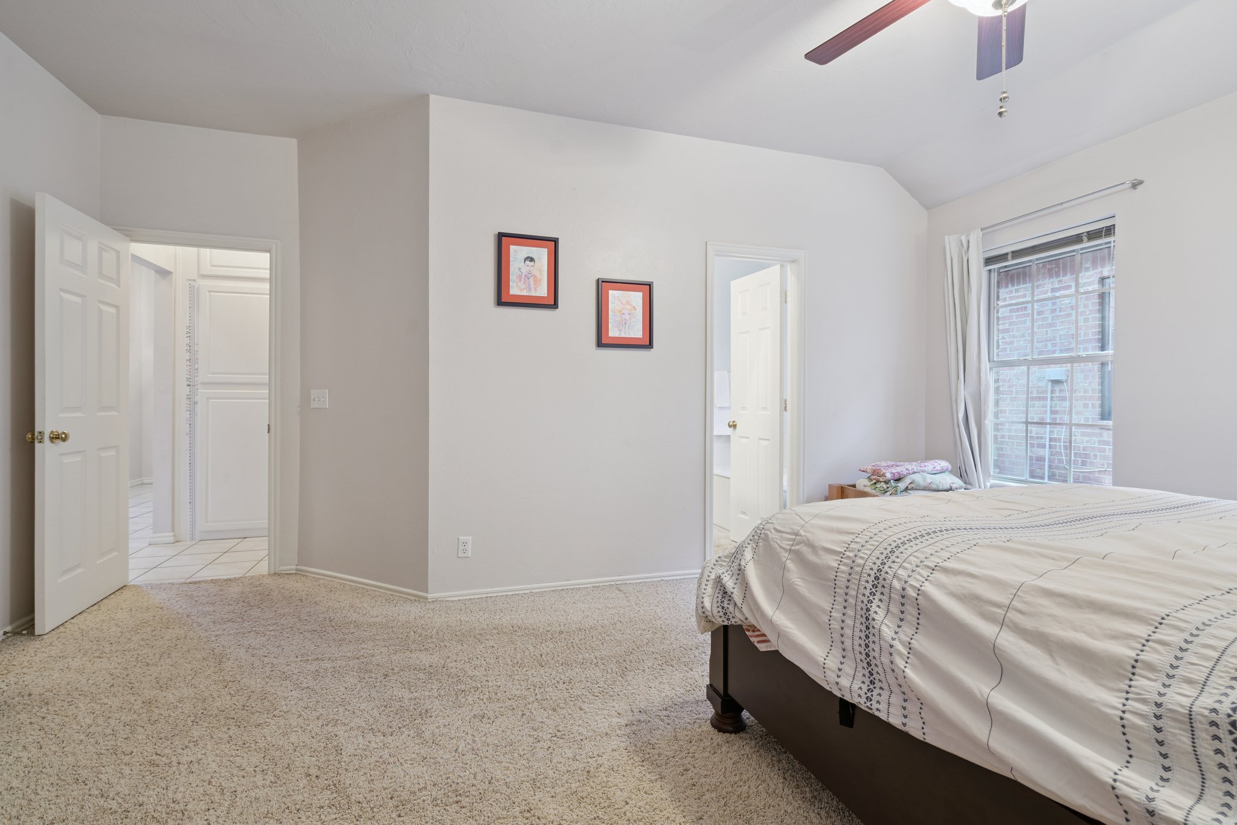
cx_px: 618
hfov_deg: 96.7
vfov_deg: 73.8
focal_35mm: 16
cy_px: 412
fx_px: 550
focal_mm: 16
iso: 200
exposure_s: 1/6
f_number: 7.1
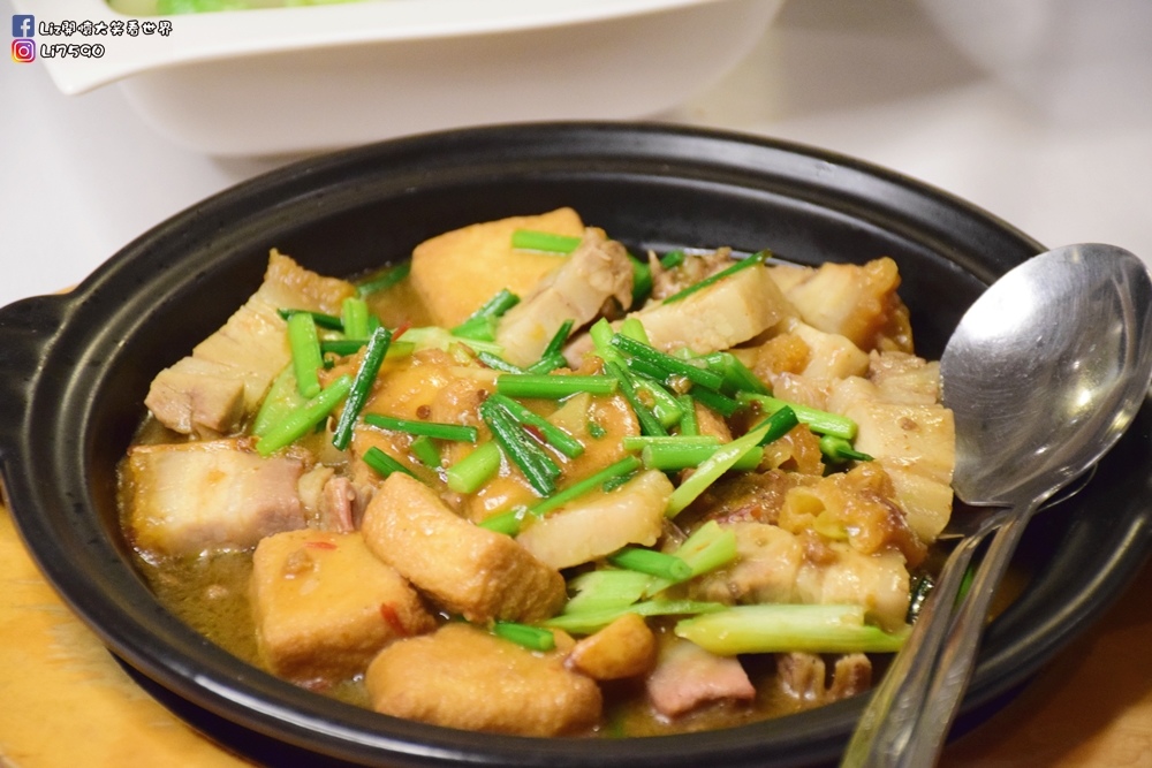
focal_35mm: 135
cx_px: 576
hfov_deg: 15.2
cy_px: 384
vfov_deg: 10.2
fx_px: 4320
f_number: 5.3
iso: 4000
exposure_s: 1/80
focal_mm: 90
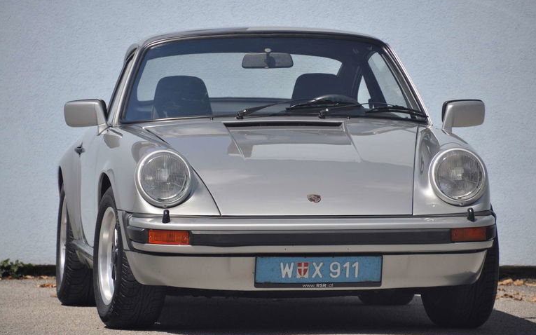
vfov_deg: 3.6
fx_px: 5375
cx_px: 268
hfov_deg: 5.7
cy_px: 173
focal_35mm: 368
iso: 500
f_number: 6.3
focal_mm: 240
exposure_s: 1/800
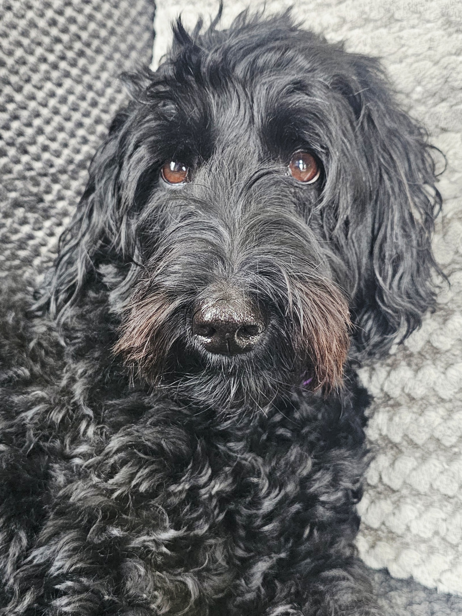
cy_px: 308
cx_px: 231
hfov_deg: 58.9
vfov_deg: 73.9
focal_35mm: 23
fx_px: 409
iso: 640
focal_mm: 6.3
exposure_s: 1/120
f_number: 1.7
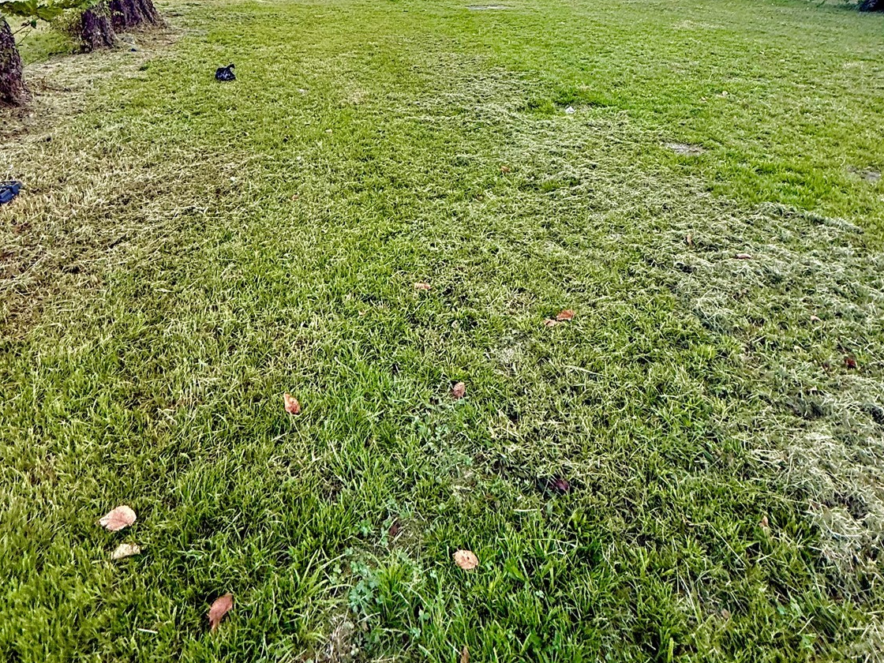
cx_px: 447
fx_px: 613
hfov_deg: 71.6
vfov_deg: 50.5
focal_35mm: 24
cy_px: 68
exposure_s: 1/211
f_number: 2.2
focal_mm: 2.22
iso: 64
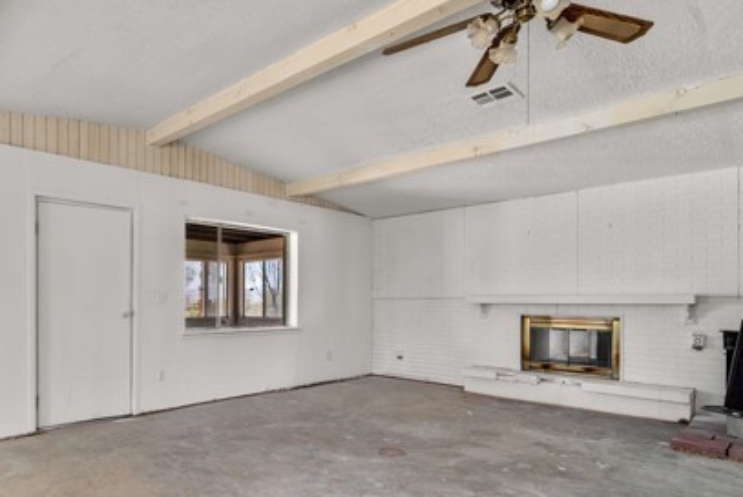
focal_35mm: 22
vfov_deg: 56.9
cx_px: 204
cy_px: 295
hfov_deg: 74.1
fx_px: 454
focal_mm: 14
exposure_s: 1/2
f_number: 9
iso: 250
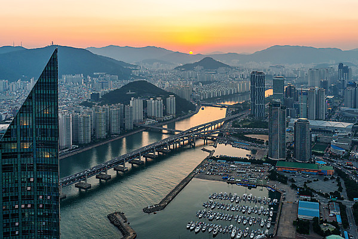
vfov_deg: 37.9
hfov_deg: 54.4
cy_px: 120
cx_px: 179
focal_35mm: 35
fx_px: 348
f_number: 8
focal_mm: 35
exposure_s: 1/40
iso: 200
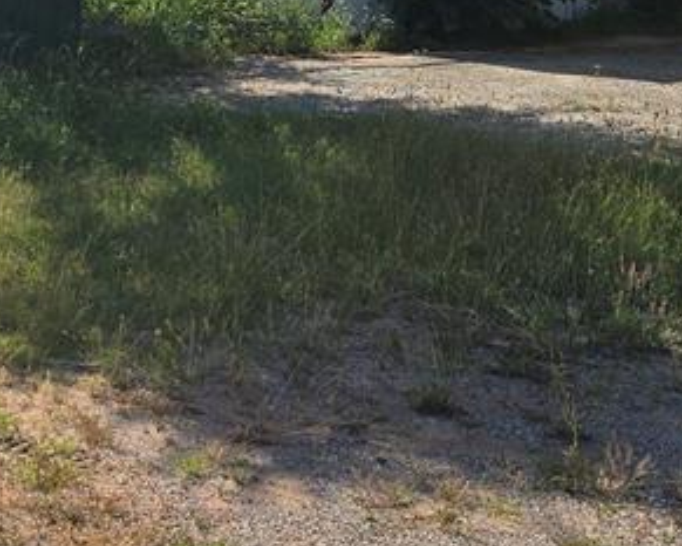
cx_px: 75
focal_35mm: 79
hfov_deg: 23.5
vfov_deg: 18.6
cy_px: -66
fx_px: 1595
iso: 12
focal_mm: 6.3
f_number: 1.7
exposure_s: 1/883
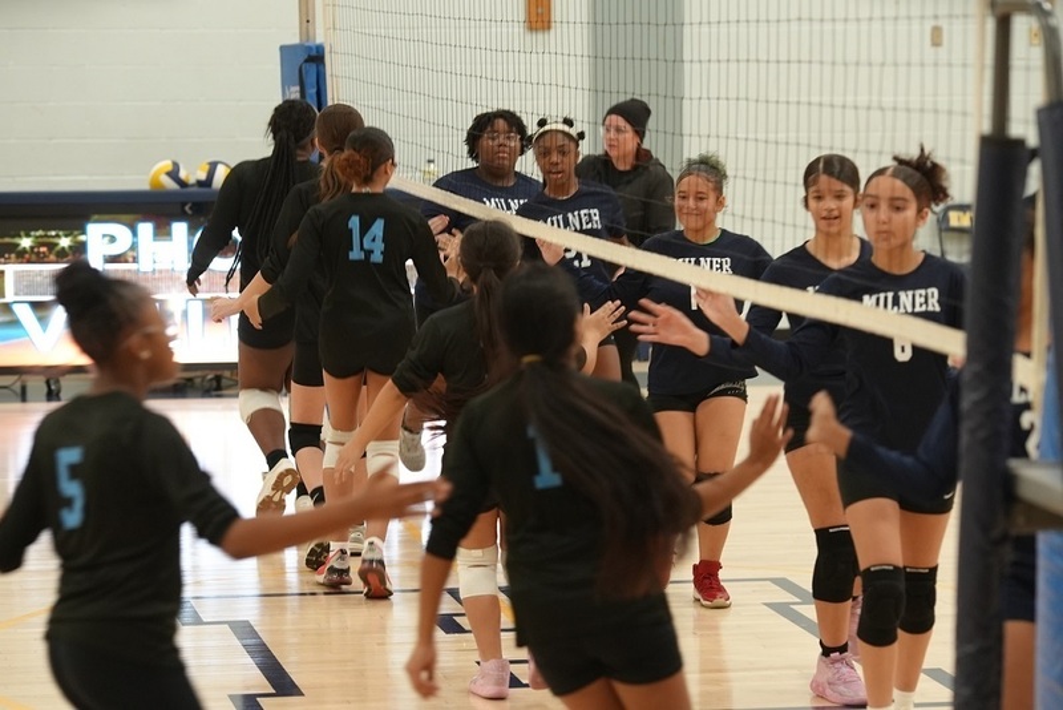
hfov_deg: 15.2
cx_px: 532
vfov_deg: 10.2
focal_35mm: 135
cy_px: 355
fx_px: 3987
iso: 3200
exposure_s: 1/160
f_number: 4
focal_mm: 135
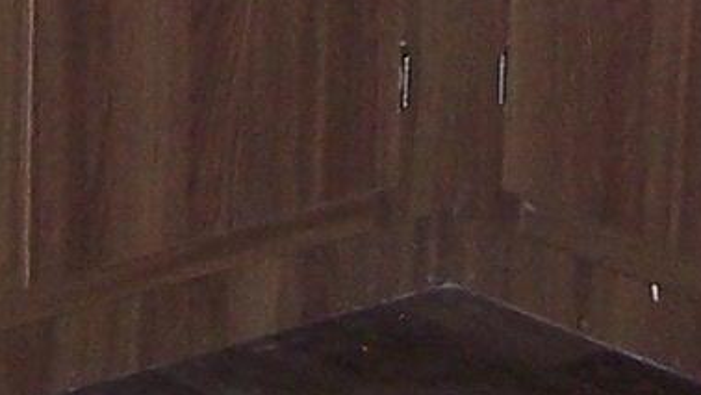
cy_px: -745
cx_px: 339
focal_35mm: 282
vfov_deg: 4.2
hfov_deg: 7.6
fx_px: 5244
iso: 140
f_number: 2.8
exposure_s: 1/60
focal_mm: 6.3
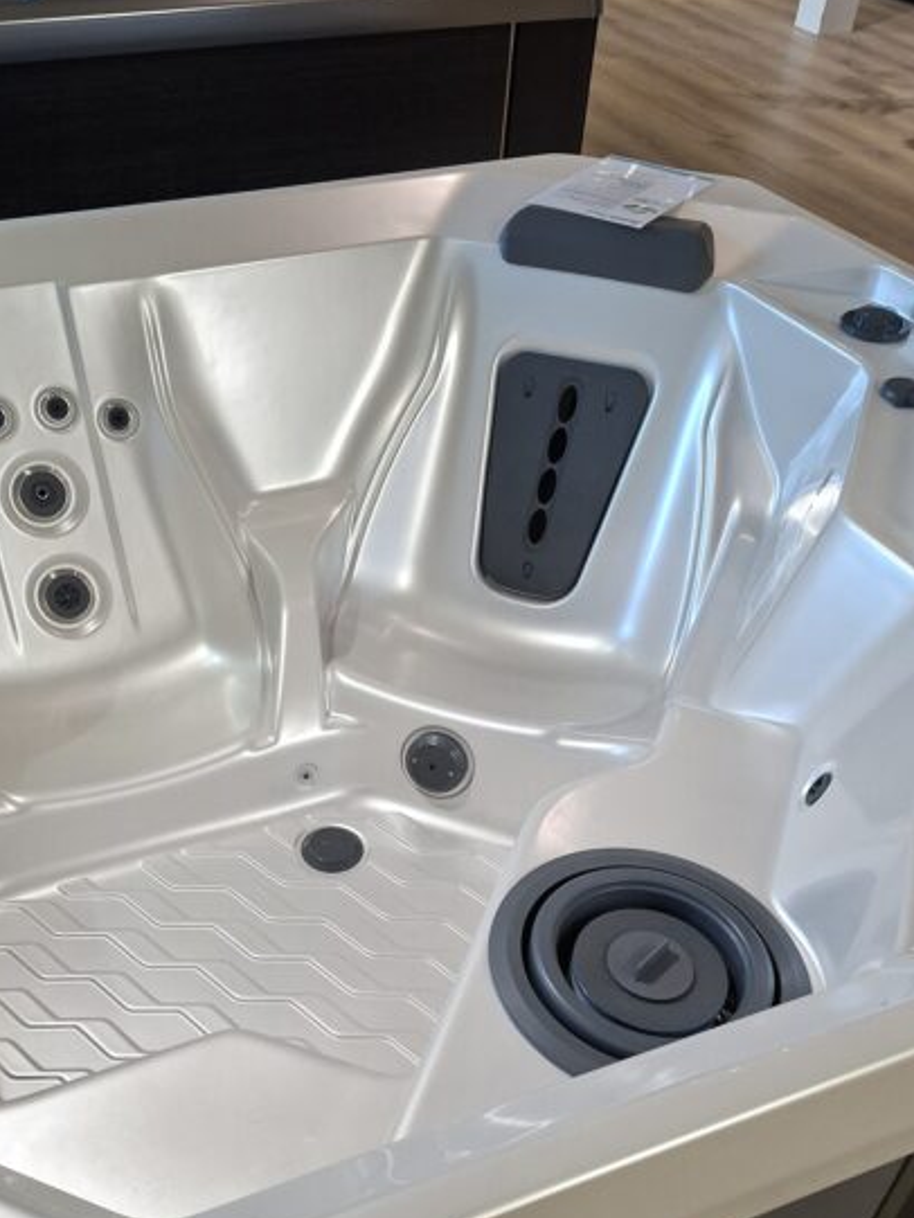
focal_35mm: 34
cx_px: 331
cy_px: 745
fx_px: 1197
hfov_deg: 41.4
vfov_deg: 53.5
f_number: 1.8
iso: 200
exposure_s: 1/100
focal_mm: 5.54
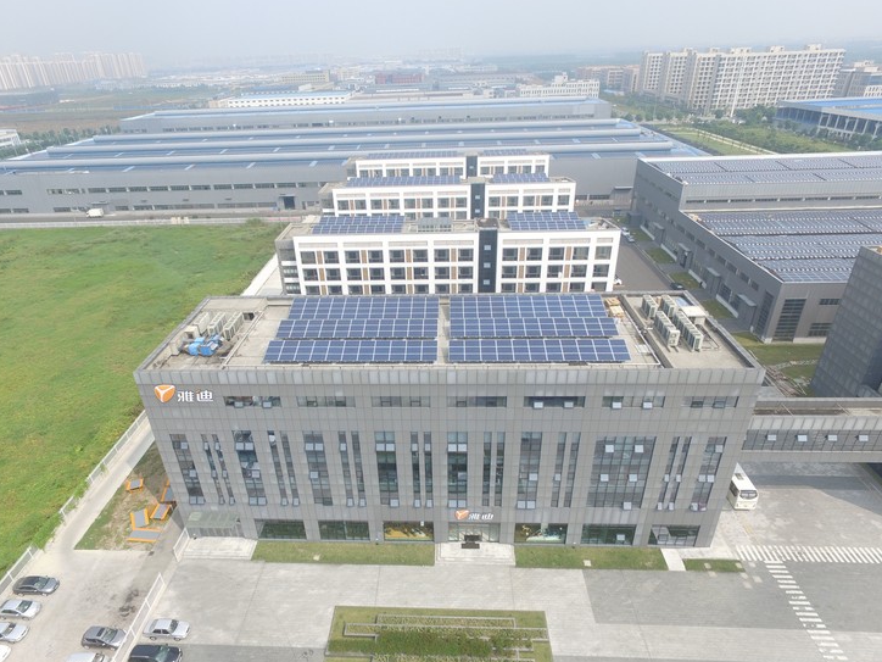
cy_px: 334
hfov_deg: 78.9
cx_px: 420
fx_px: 535
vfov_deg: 63.4
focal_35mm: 21
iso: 100
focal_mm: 3.61
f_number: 2.8
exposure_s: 1/633
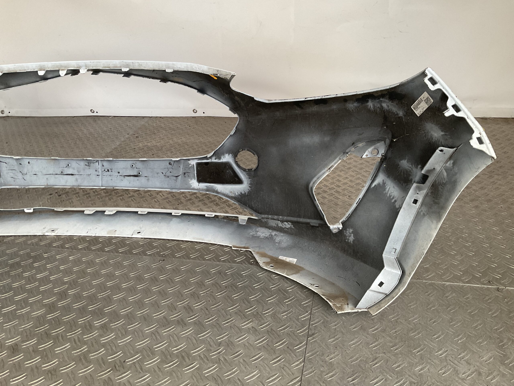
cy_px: 193
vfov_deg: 48.2
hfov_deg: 61.7
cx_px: 257
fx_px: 431
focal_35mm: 29
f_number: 1.8
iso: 64
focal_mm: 3
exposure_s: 1/50
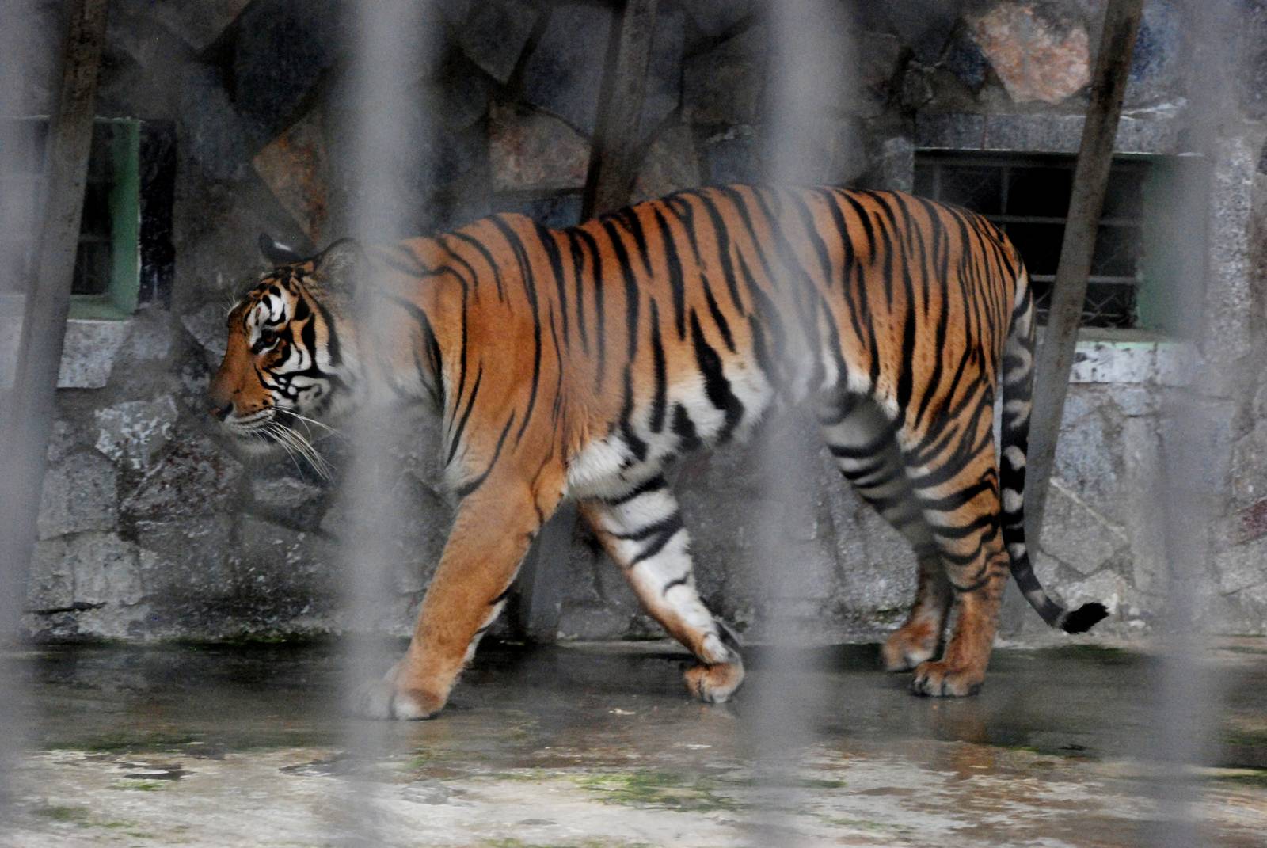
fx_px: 7135
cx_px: 634
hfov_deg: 10.1
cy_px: 424
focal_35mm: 202
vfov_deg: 6.8
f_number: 4.2
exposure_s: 1/160
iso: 1600
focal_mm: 135
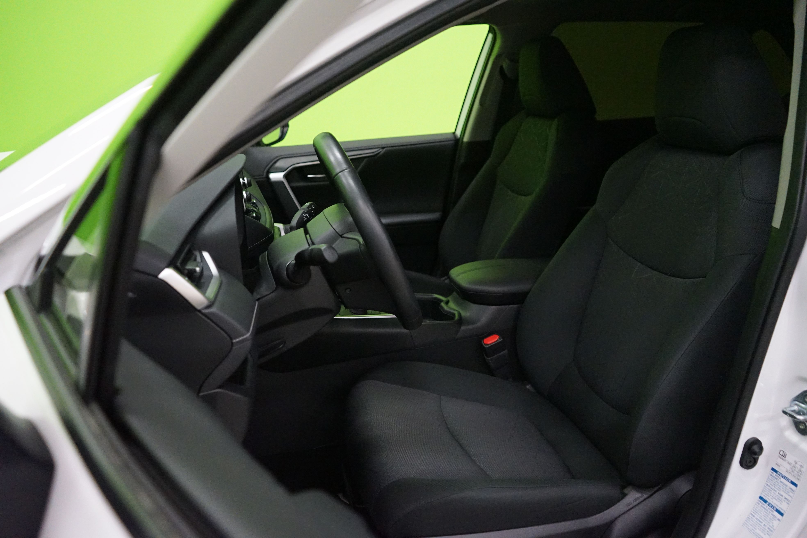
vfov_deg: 46.4
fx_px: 628
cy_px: 269
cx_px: 404
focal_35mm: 28
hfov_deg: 65.5
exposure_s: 1/80
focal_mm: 28
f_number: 3.5
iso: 6400
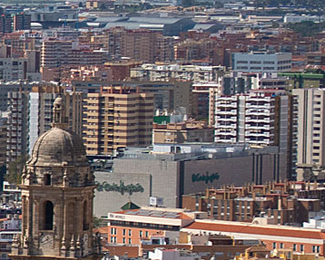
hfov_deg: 4.7
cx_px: -609
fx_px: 3812
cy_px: 274
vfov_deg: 3.9
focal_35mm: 396
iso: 125
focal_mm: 25.7
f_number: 3.5
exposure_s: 1/2000
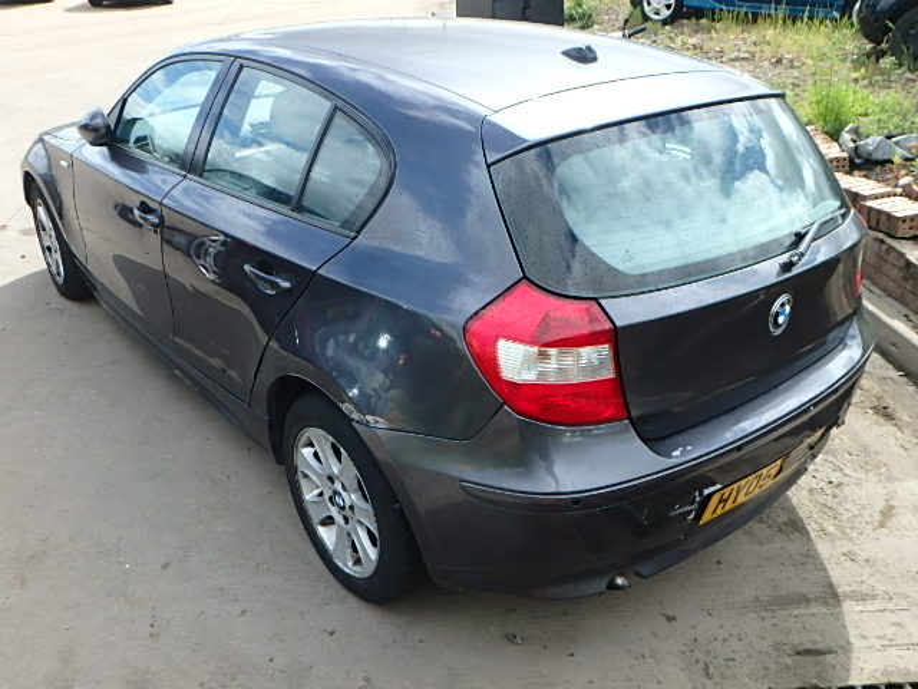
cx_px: 459
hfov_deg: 58.4
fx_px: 822
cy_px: 344
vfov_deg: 45.4
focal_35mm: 31
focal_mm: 5.6
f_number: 4.7
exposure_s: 1/200
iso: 125
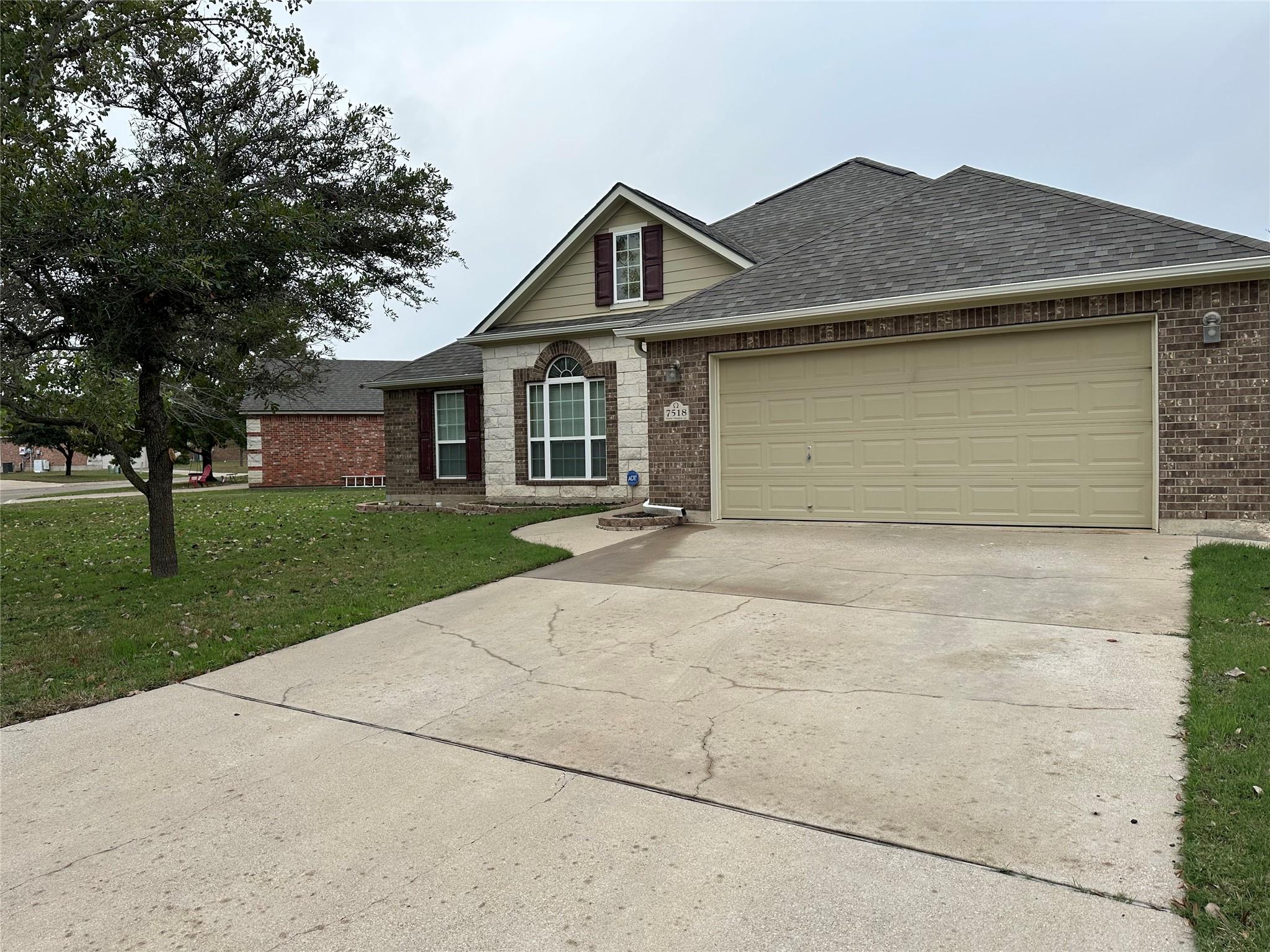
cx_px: 635
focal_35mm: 24
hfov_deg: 71.6
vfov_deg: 56.8
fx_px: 881
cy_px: 476
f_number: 1.78
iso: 80
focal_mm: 6.86
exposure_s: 1/3058
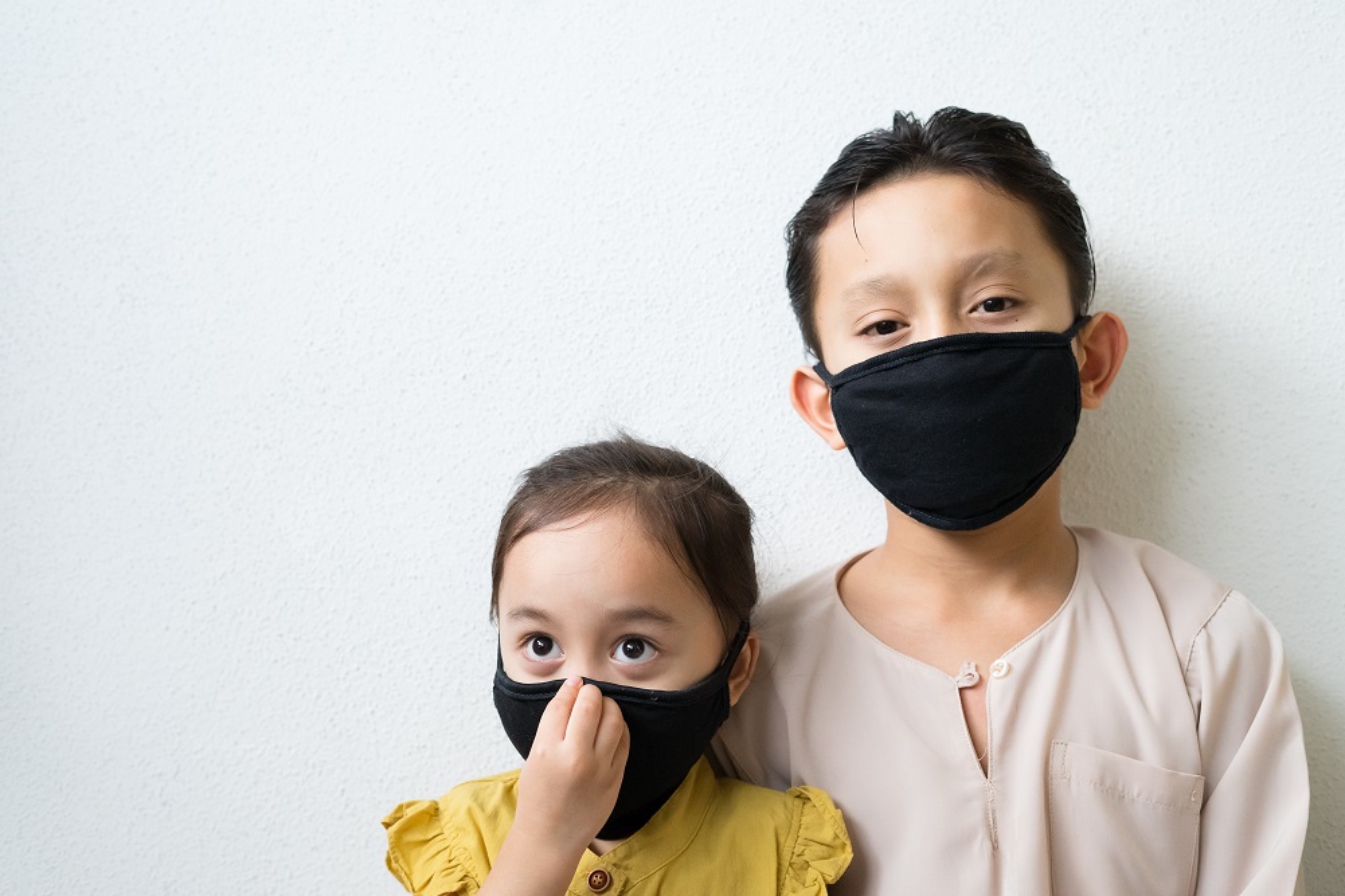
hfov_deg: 39.6
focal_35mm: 50
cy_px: 448
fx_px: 1868
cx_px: 672
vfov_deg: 27.0
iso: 2500
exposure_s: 1/160
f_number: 4
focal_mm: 50
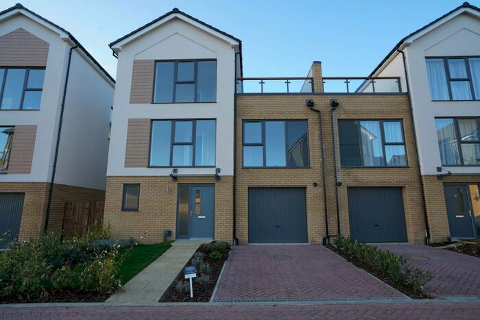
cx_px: 240
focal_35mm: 19
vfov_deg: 64.6
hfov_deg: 86.9
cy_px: 160
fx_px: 253
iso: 100
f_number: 9
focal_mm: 19
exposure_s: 1/30
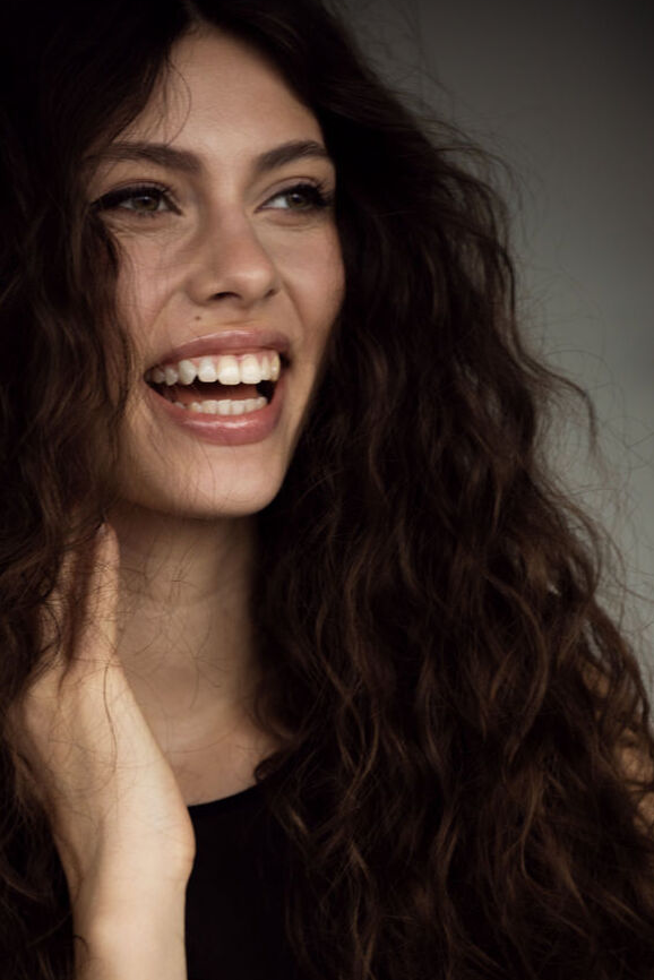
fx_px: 3512
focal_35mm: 129
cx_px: 275
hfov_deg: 10.6
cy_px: 549
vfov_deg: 15.9
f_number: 4
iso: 400
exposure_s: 1/160
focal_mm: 110
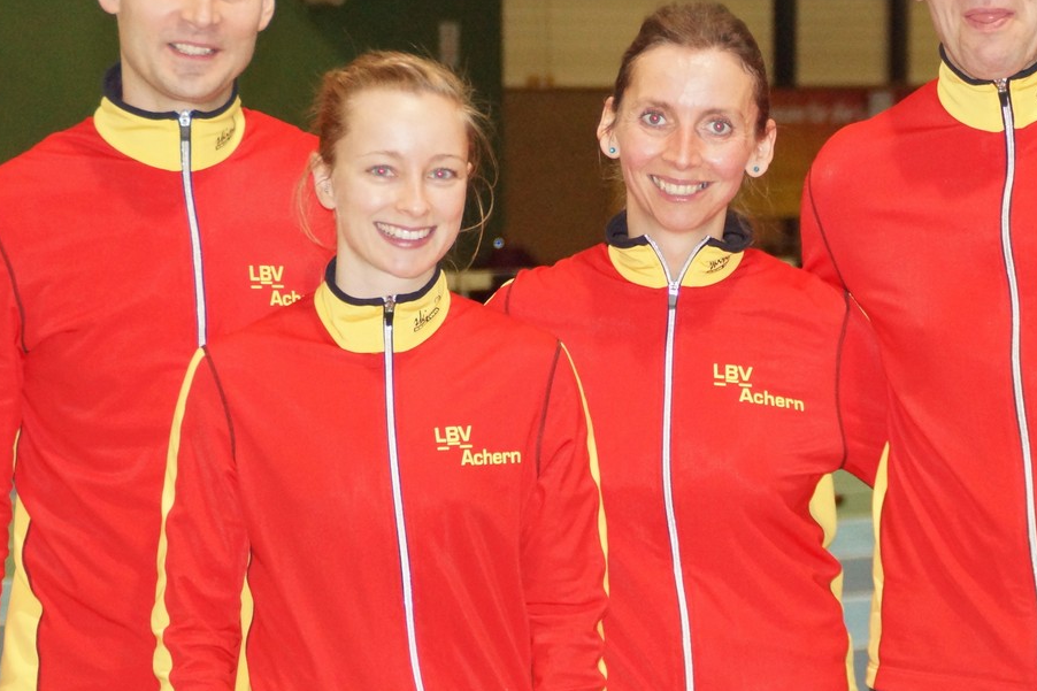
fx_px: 6624
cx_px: 592
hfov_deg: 9.0
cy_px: 381
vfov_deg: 6.0
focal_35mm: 230
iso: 1600
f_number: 5.6
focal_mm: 90
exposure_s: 1/90
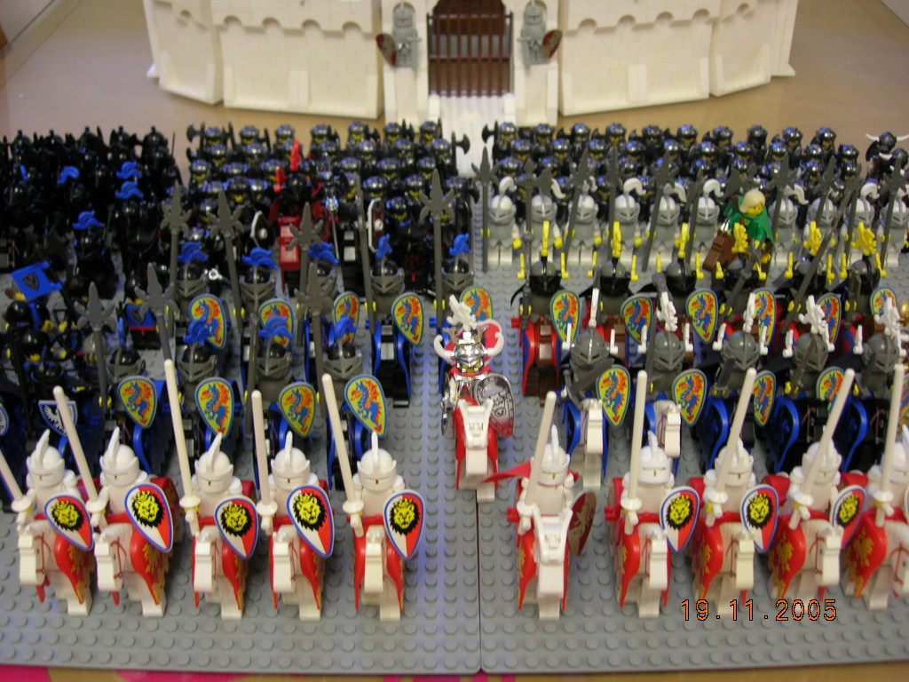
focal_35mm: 38
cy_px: 341
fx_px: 998
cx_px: 454
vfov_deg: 37.7
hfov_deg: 49.0
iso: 64
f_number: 2.8
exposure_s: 1/4.3
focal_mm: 7.8
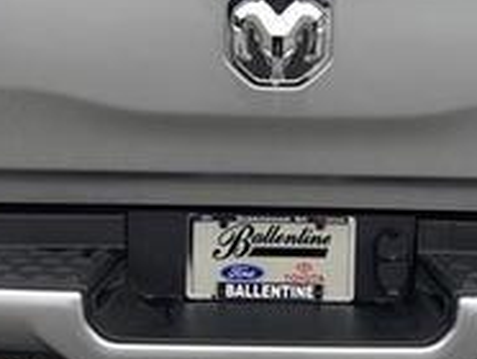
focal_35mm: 65
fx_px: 897
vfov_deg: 22.0
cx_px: 282
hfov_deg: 29.7
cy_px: 21
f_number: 1.78
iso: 80
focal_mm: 6.86
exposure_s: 1/887
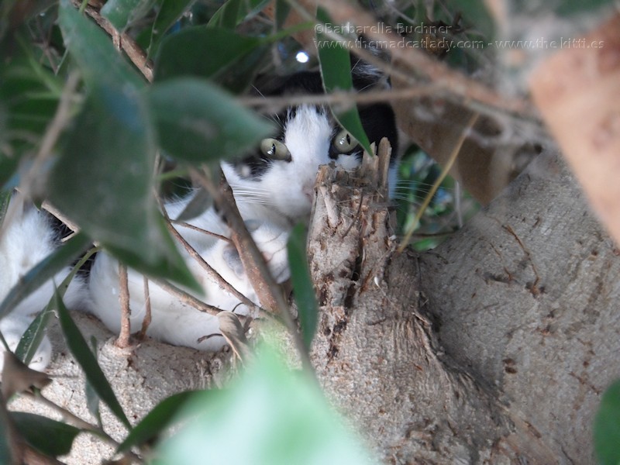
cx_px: 310
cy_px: 232
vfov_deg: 8.3
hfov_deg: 11.1
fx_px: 3188
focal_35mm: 178
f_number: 4.5
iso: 400
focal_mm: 28.9
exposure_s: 1/20
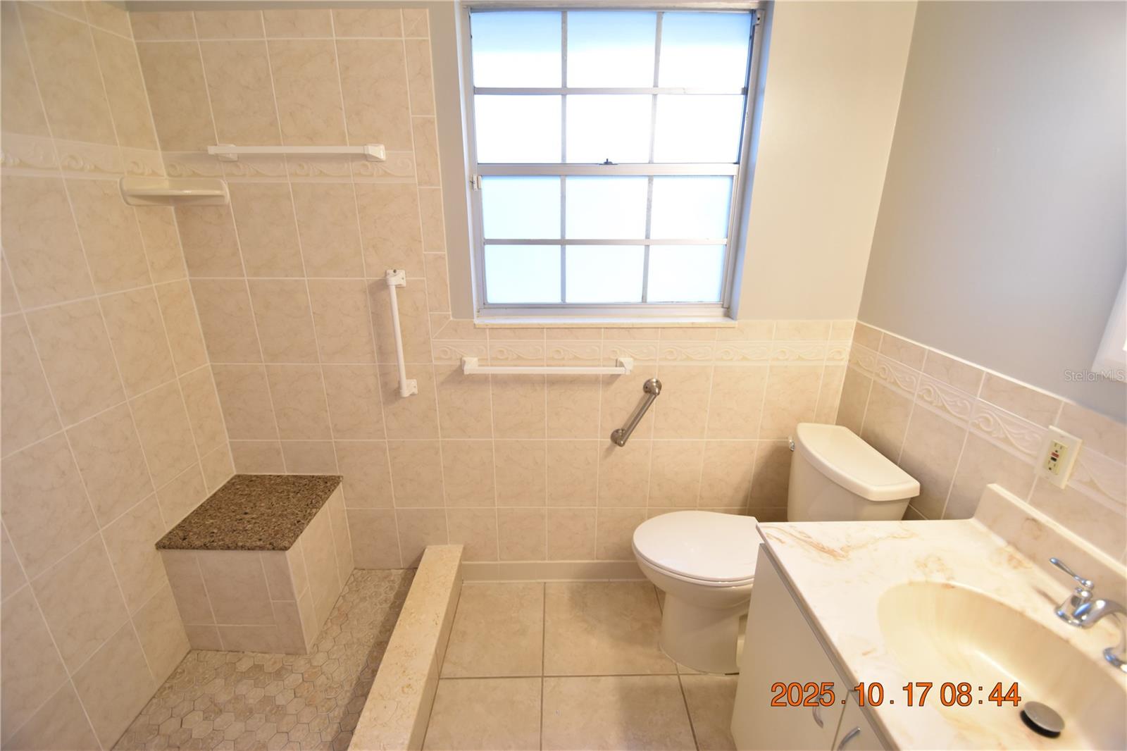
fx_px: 469
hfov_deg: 100.4
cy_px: 376
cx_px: 564
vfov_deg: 77.3
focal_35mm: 15
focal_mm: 10
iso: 800
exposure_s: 1/30
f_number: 3.5
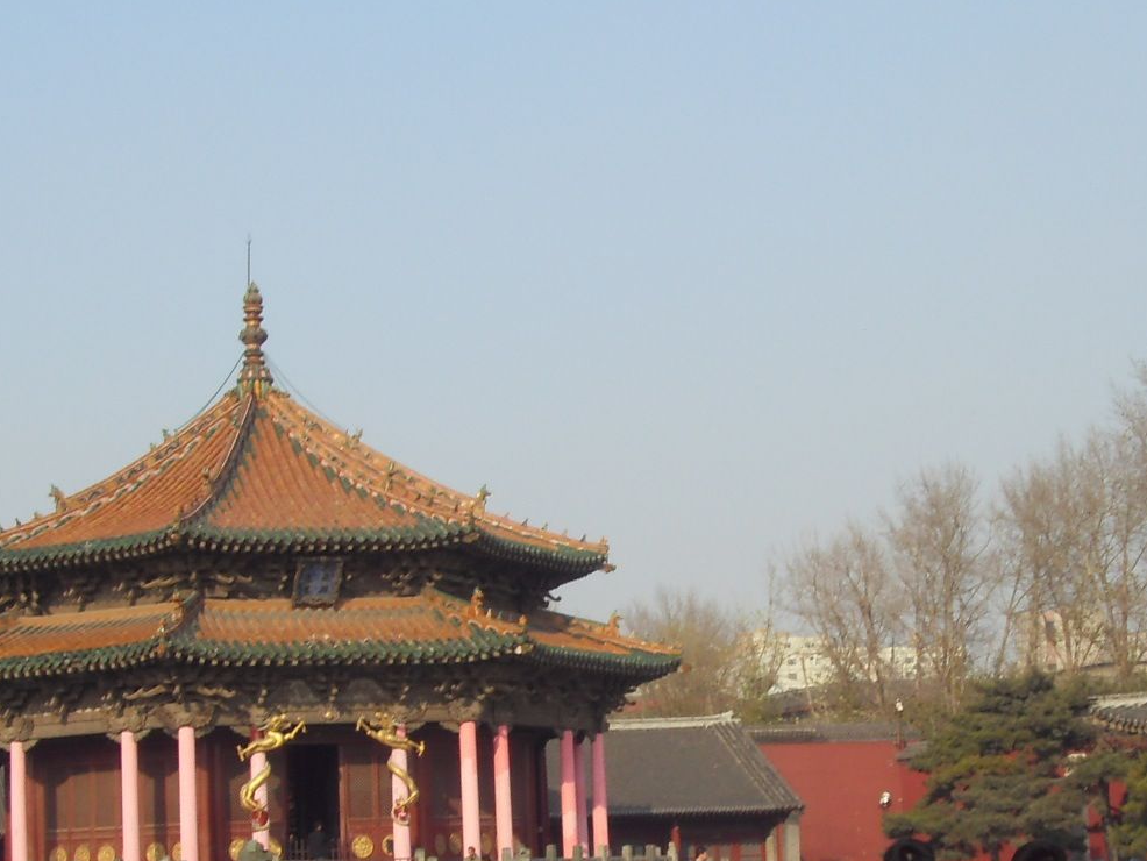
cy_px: 703
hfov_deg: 24.1
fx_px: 2685
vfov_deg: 18.0
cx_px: 550
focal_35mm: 81
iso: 80
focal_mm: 6.6
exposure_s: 1/180
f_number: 6.2
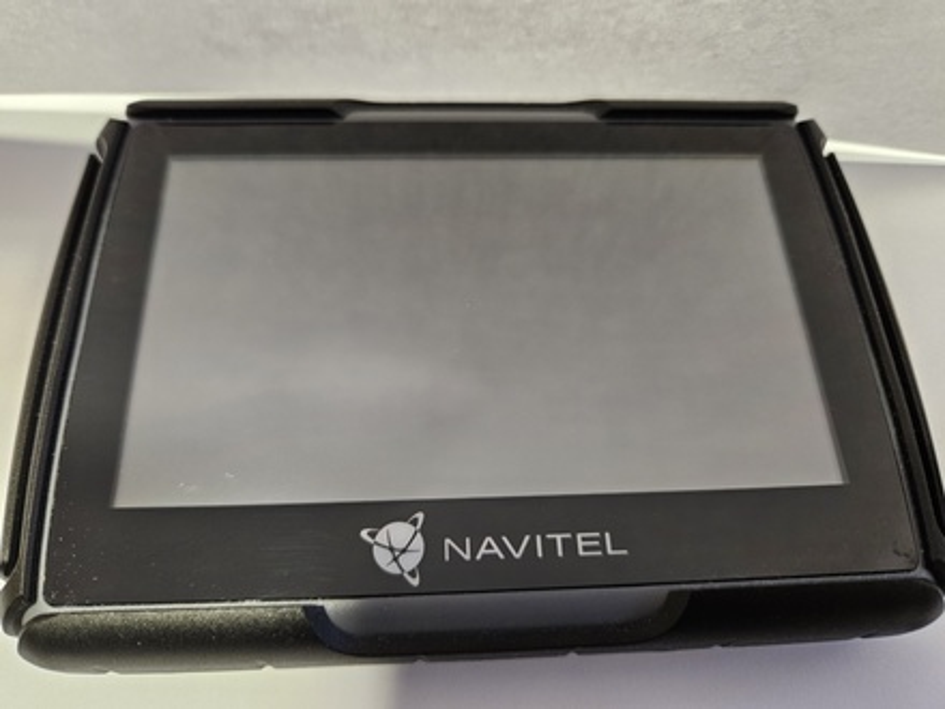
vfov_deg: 58.9
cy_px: 354
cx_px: 472
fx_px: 628
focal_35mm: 23
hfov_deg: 73.9
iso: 500
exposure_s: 1/50
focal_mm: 5.4
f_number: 1.8
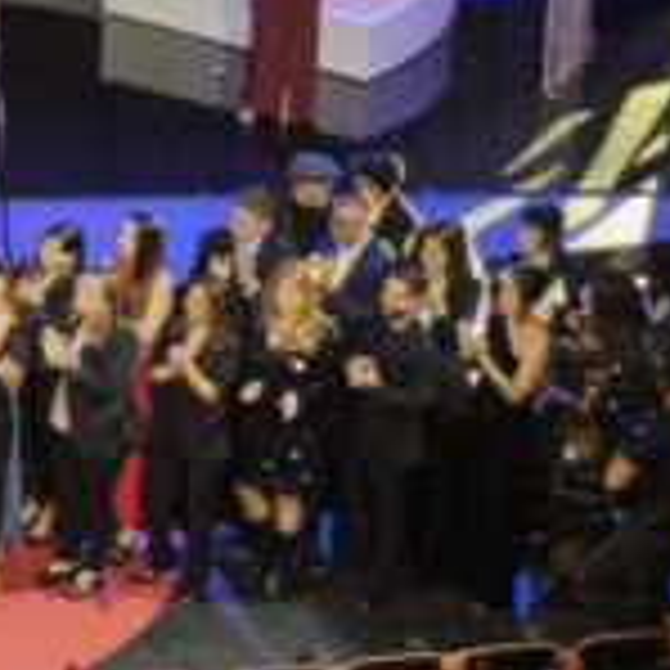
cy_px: 315
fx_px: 3460
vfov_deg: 11.1
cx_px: -135
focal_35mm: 158
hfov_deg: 10.9
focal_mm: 24
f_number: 4.5
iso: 3200
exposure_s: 1/125
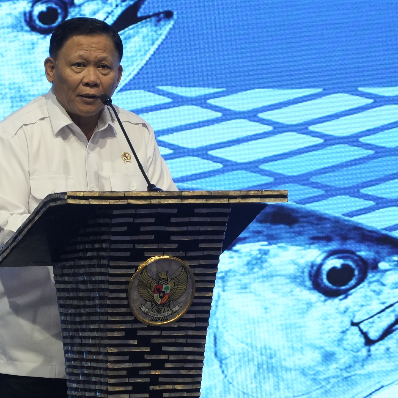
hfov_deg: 3.8
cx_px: 136
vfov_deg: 3.8
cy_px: 181
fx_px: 6049
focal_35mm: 465
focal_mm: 226
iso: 2500
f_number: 6.3
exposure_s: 1/125
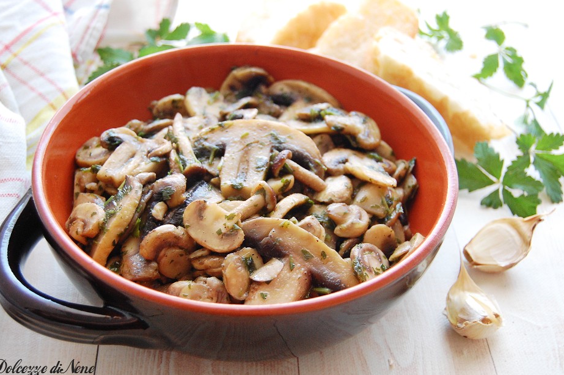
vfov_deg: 26.0
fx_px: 814
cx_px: 262
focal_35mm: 52
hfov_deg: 38.2
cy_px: 193
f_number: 4.5
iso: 800
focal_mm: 32
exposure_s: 1/20
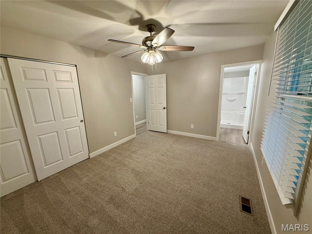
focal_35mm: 14
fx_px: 126
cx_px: 156
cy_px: 117
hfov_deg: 102.1
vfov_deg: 85.7
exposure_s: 1/60
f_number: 2.2
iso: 250
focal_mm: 2.22
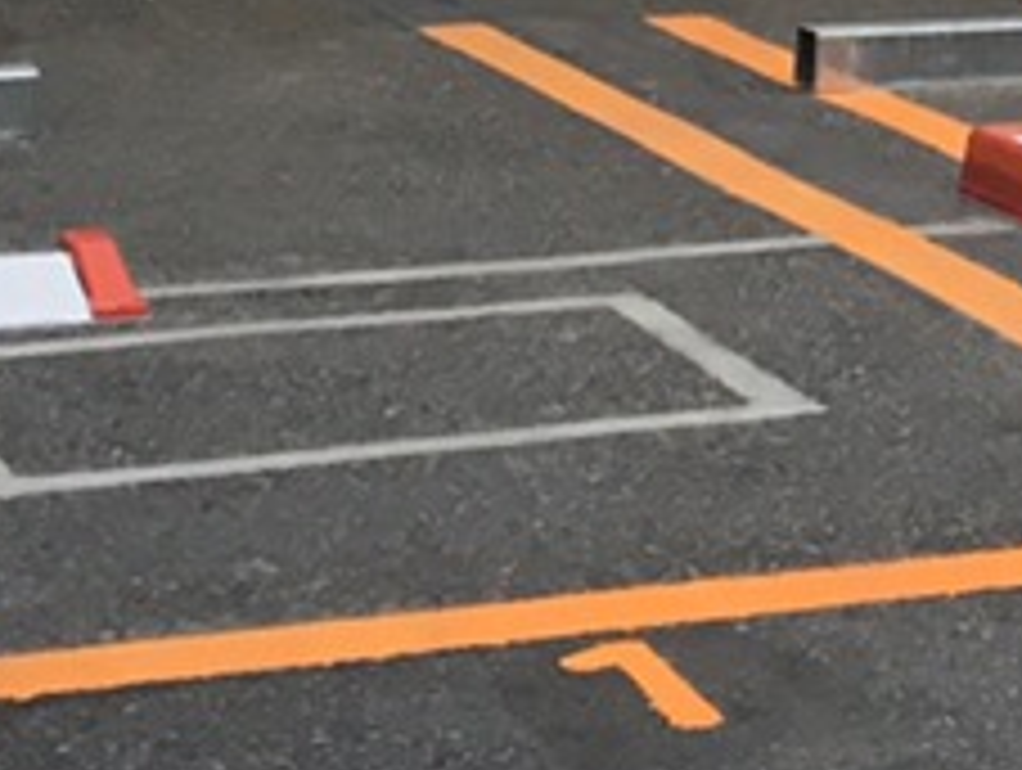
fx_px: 4524
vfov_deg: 8.9
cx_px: 1774
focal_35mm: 153
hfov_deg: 12.0
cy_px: -973
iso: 25
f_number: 2.2
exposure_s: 1/30
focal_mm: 4.15
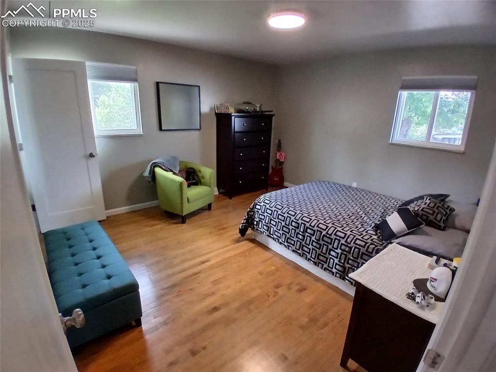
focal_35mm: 17
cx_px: 248
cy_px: 186
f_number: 2.2
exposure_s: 1/30
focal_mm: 1.4
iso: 160
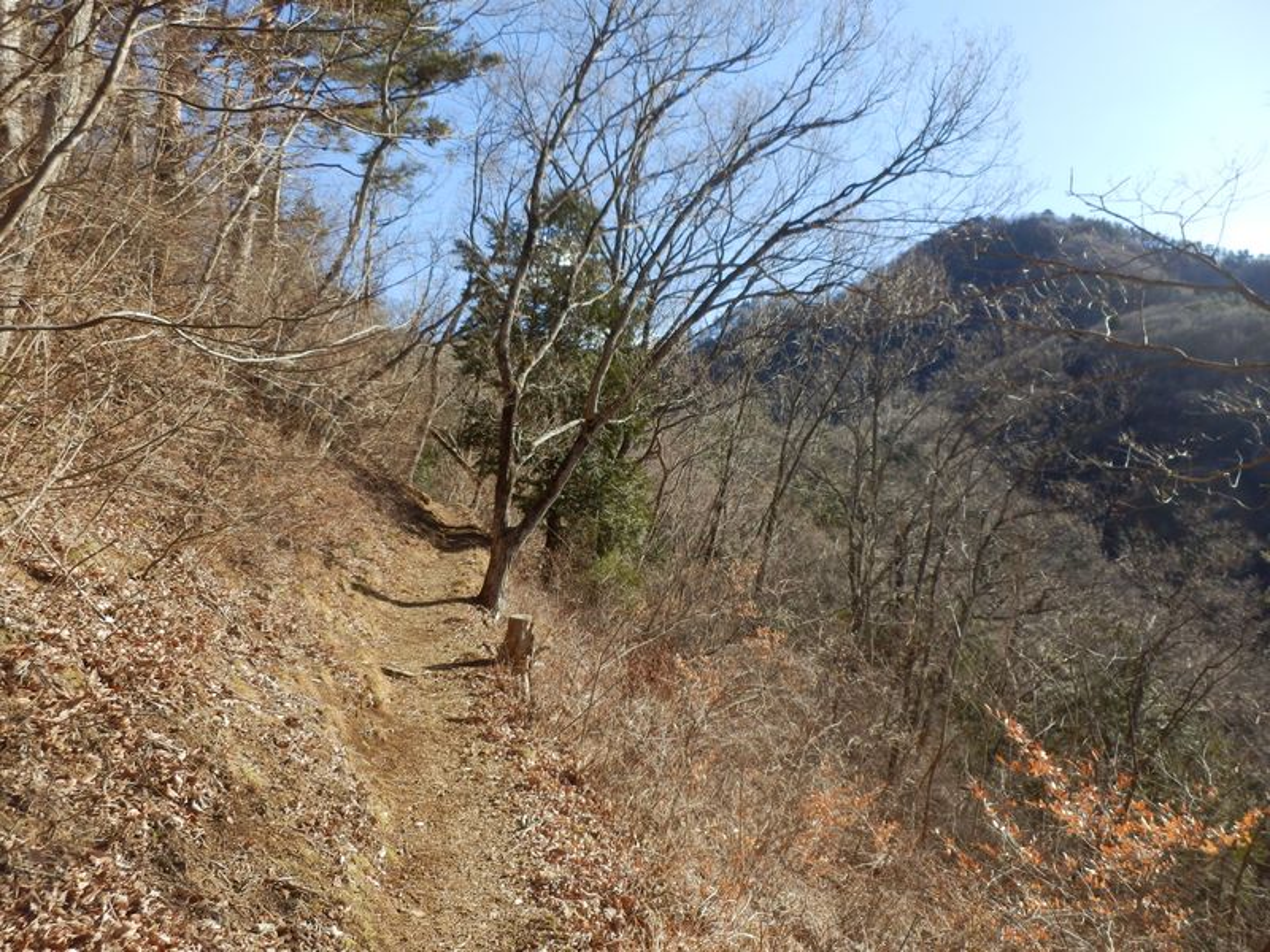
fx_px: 881
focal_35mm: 24
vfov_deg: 56.8
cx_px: 635
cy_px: 476
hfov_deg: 71.6
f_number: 3
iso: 80
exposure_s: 1/500
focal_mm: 4.2
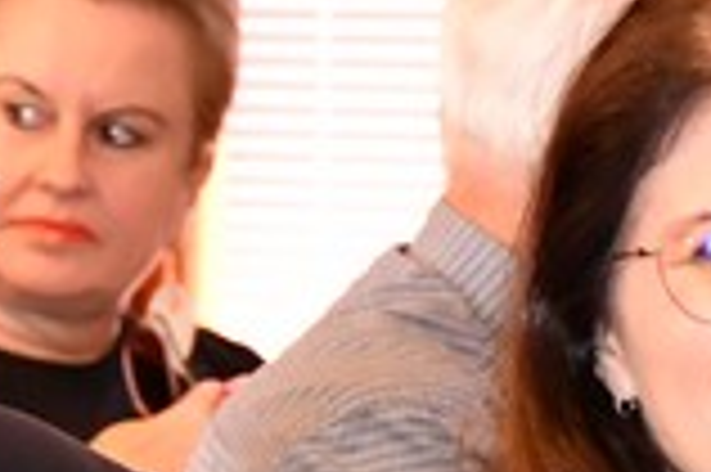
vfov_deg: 2.7
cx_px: 9
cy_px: 951
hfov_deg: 4.1
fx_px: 9963
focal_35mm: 505
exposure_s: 1/60
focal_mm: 52
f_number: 4.8
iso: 5000
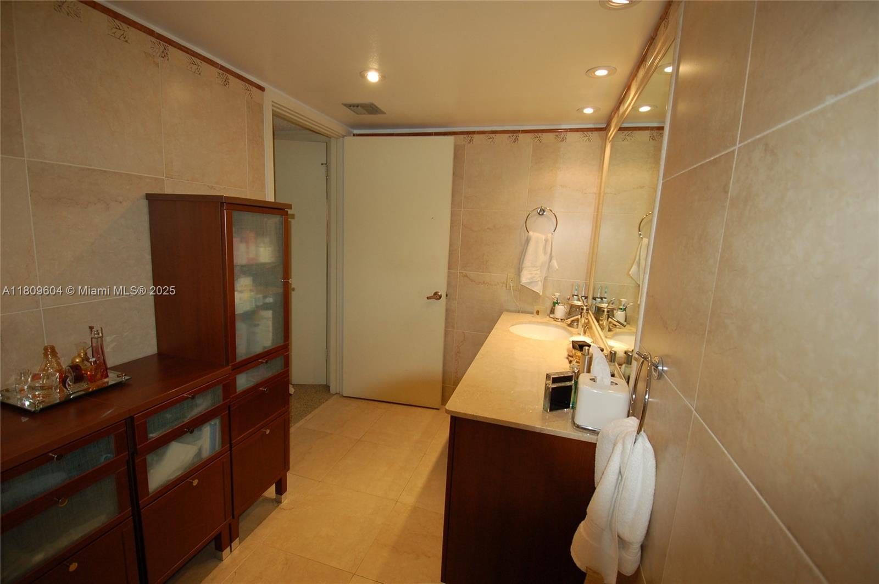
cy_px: 292
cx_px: 440
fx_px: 366
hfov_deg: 100.5
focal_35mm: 15
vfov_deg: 77.2
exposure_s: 1/60
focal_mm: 10
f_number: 3.5
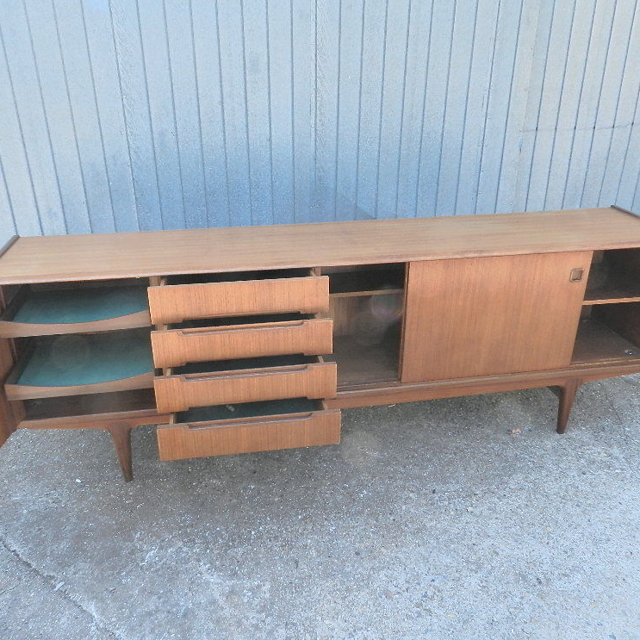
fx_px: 586
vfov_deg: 57.3
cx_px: 307
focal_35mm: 28
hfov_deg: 57.3
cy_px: 321
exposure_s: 1/320
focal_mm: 4
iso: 160
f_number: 3.5
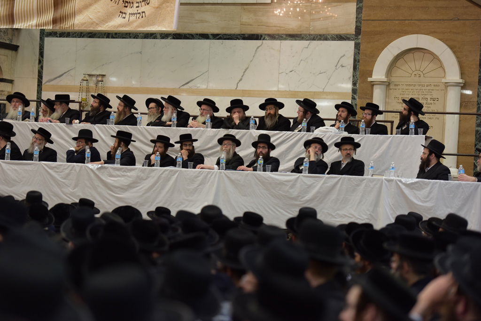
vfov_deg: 12.5
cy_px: 160
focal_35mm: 110
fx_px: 1470
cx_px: 240
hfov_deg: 18.6
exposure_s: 1/125
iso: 800
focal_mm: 110
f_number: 2.8
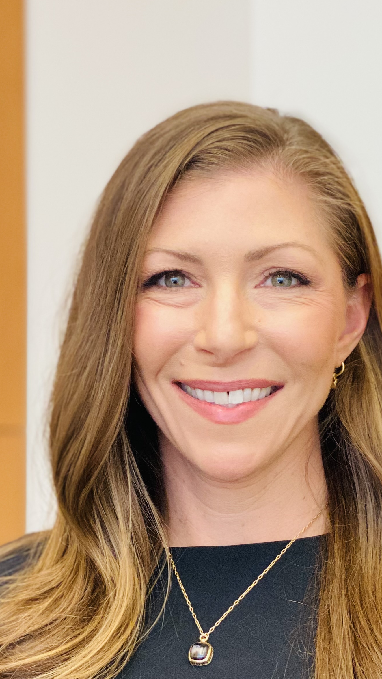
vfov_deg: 29.7
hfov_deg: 17.0
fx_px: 1278
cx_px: 234
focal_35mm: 71
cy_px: 390
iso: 200
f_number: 2
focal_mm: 6
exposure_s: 1/120
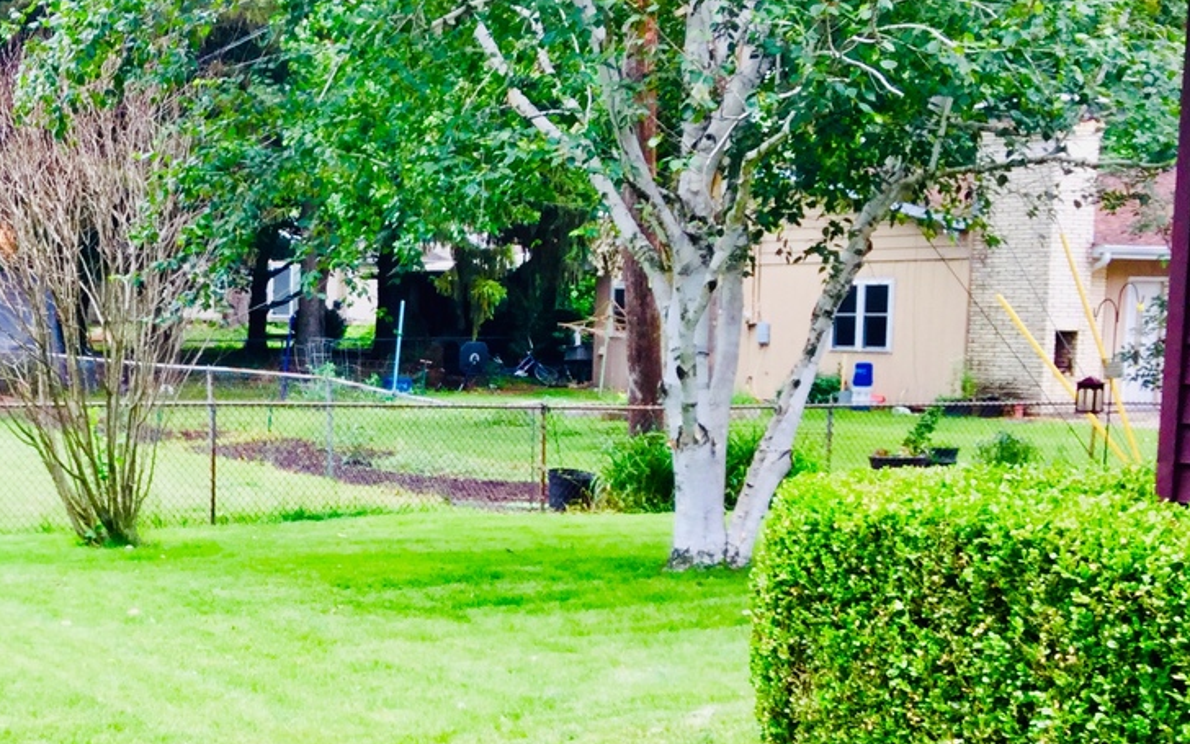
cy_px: 594
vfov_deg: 19.8
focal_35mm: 65
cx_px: 180
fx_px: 2108
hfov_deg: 30.5
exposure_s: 1/60
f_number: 2.4
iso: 25
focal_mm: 3.3
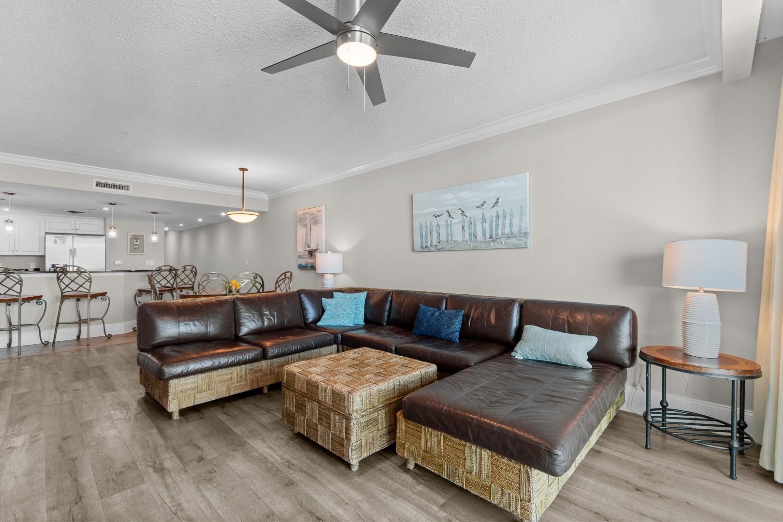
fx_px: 326
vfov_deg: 77.3
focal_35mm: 15
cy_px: 261
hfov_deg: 100.4
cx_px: 392
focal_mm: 10
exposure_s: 1/20
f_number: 4.5
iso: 100
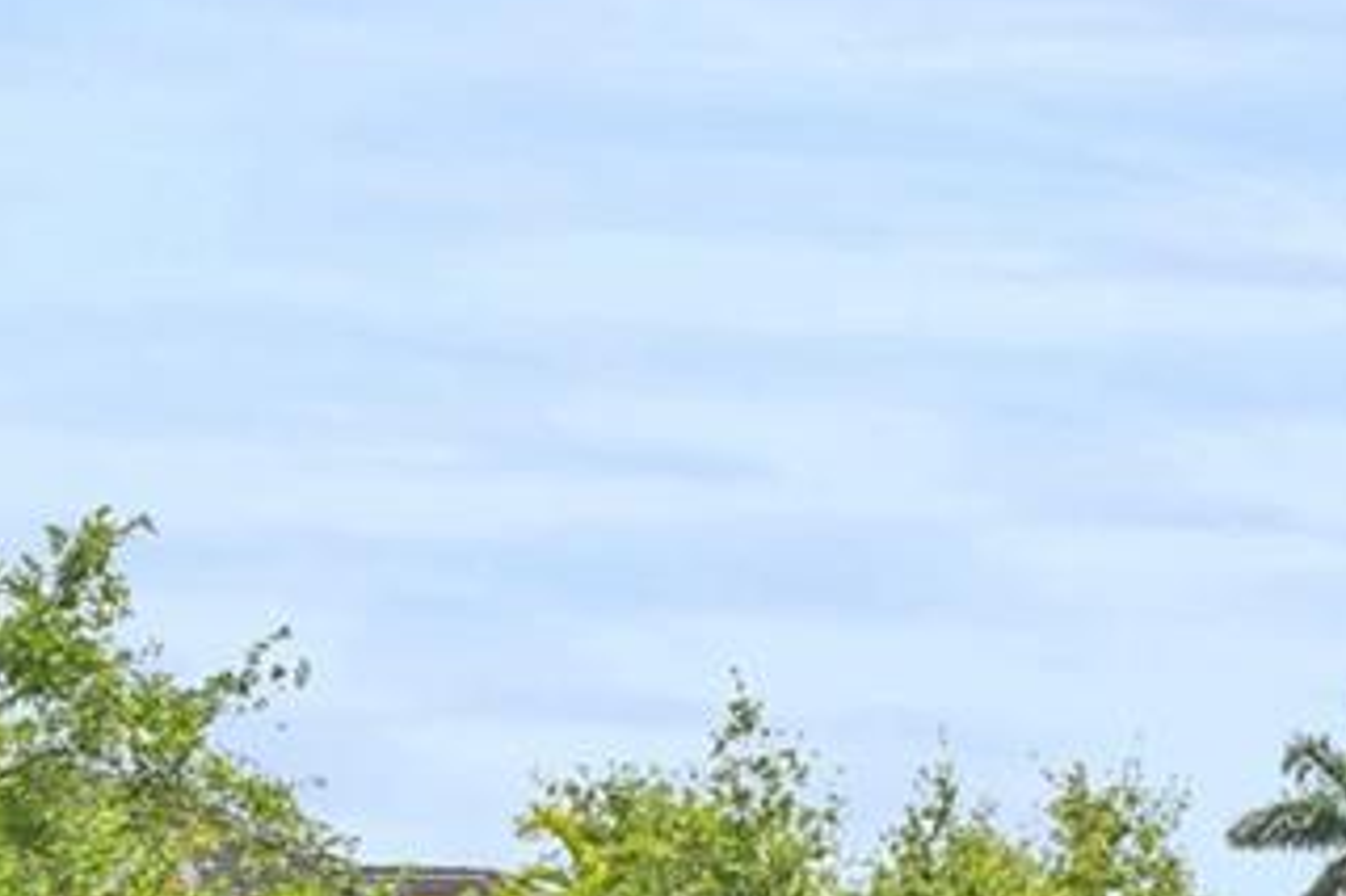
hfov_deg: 12.7
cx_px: 2923
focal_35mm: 135
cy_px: 963
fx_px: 5045
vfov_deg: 10.0
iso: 125
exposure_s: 1/250
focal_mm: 18
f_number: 10
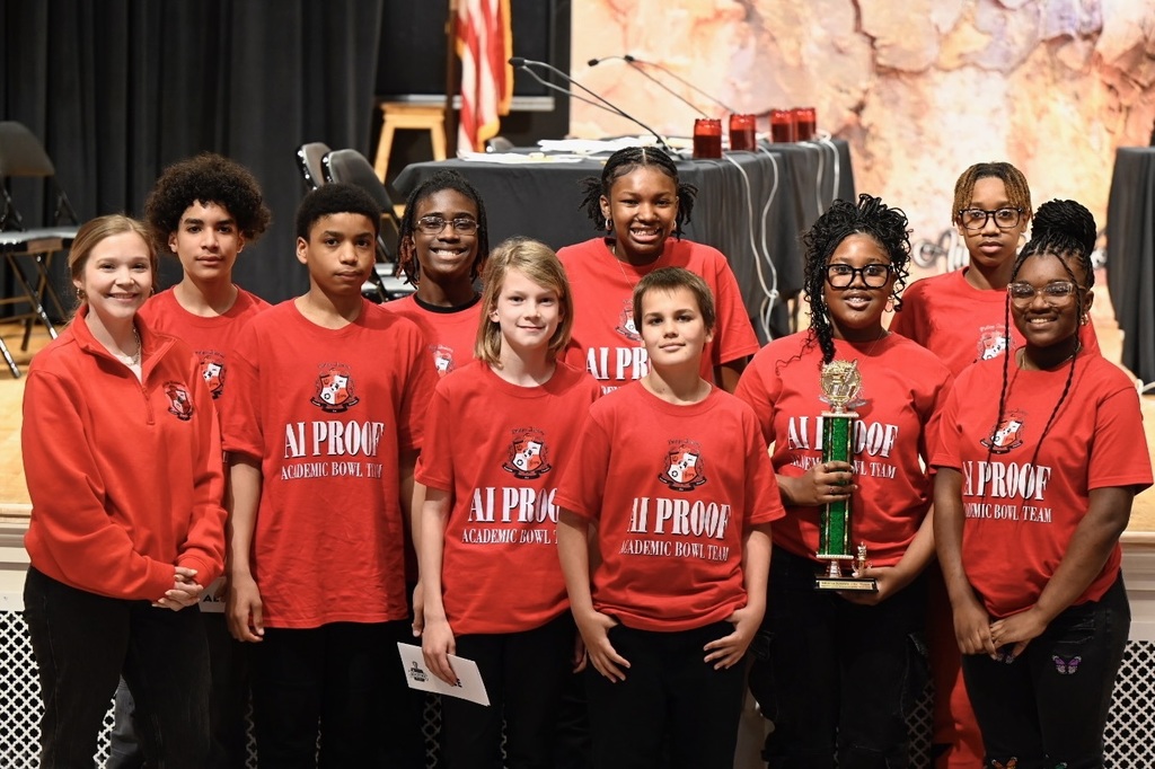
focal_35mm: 101
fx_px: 3239
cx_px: 578
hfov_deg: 20.2
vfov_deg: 13.5
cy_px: 384
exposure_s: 1/125
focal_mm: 101
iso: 1400
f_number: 2.8
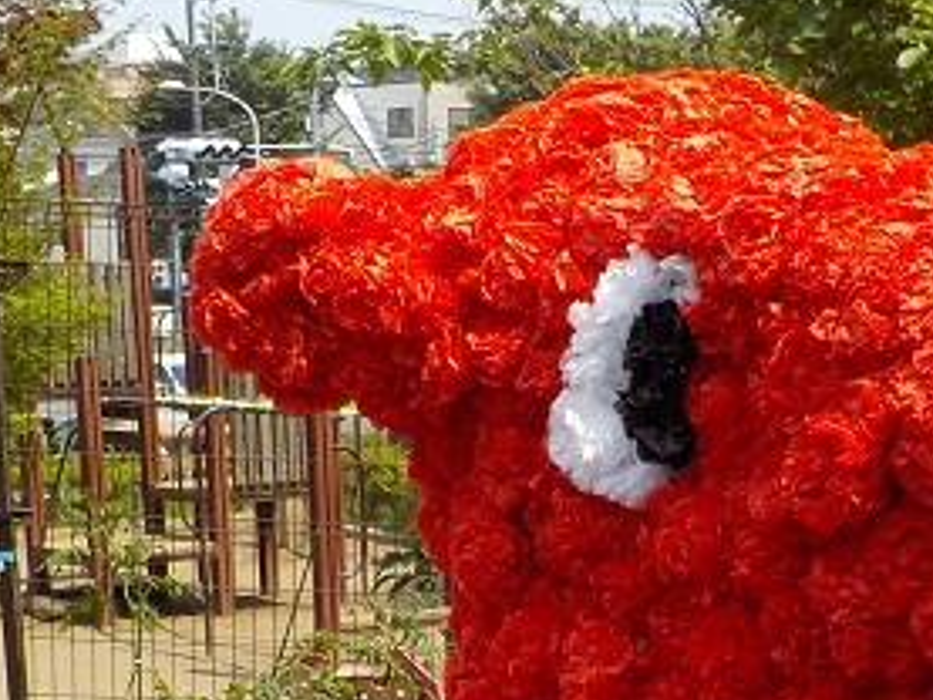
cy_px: 872
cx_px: 690
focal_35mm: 90
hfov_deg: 21.6
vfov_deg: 15.7
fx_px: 2427
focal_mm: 4.1
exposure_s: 1/800
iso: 125
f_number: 3.3
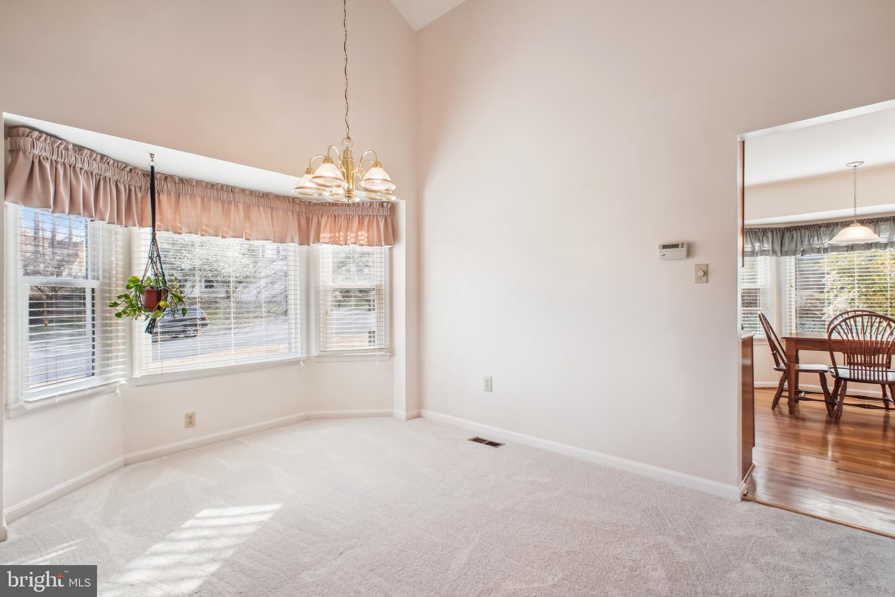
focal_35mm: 16
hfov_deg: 95.0
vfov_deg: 72.0
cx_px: 448
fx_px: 410
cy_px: 298
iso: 100
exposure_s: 1/10
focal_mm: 11
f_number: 8
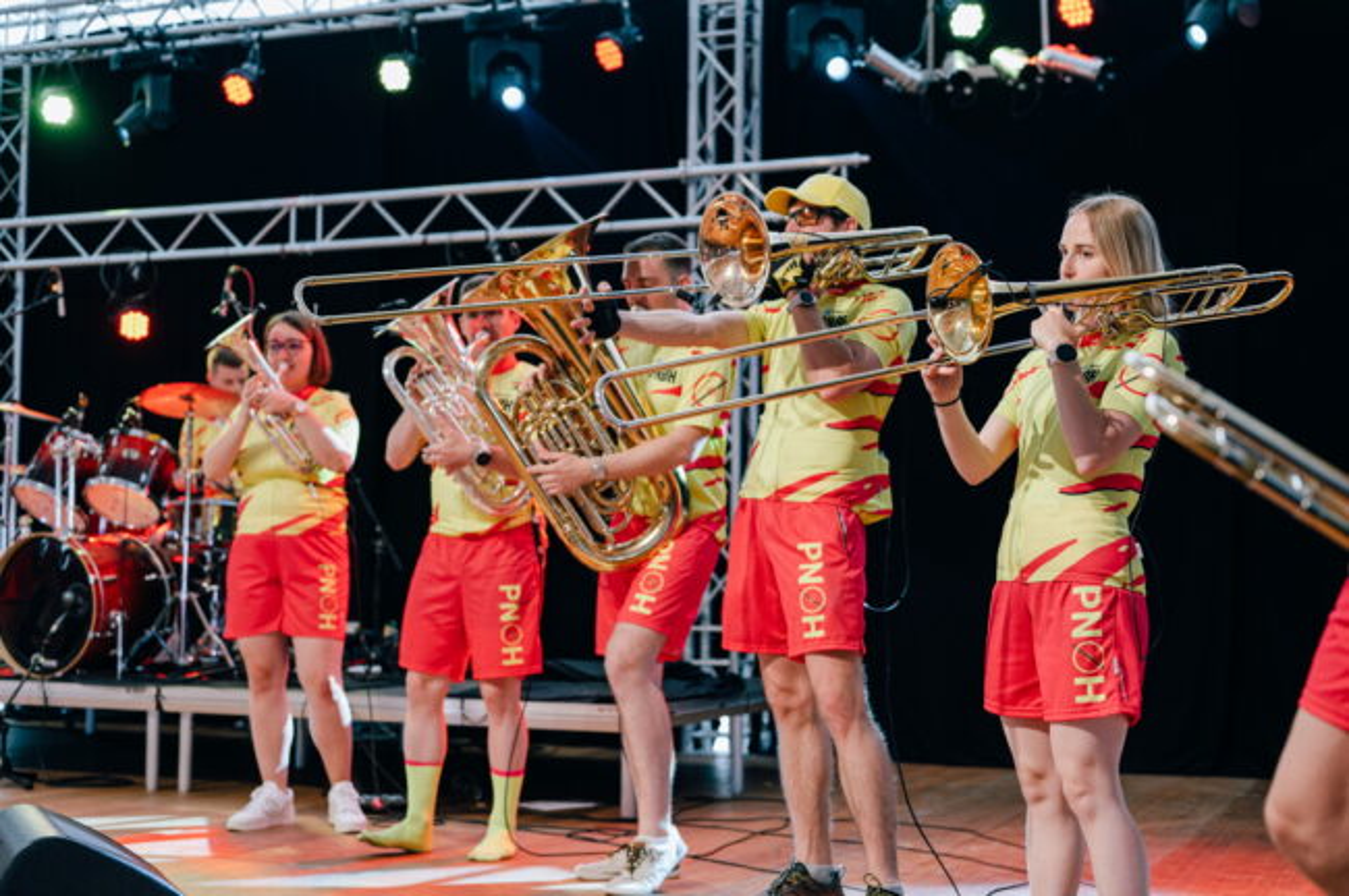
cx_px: 674
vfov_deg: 26.9
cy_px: 448
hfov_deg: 39.6
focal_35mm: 50
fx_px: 1872
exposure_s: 1/250
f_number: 2.8
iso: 800
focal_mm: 50
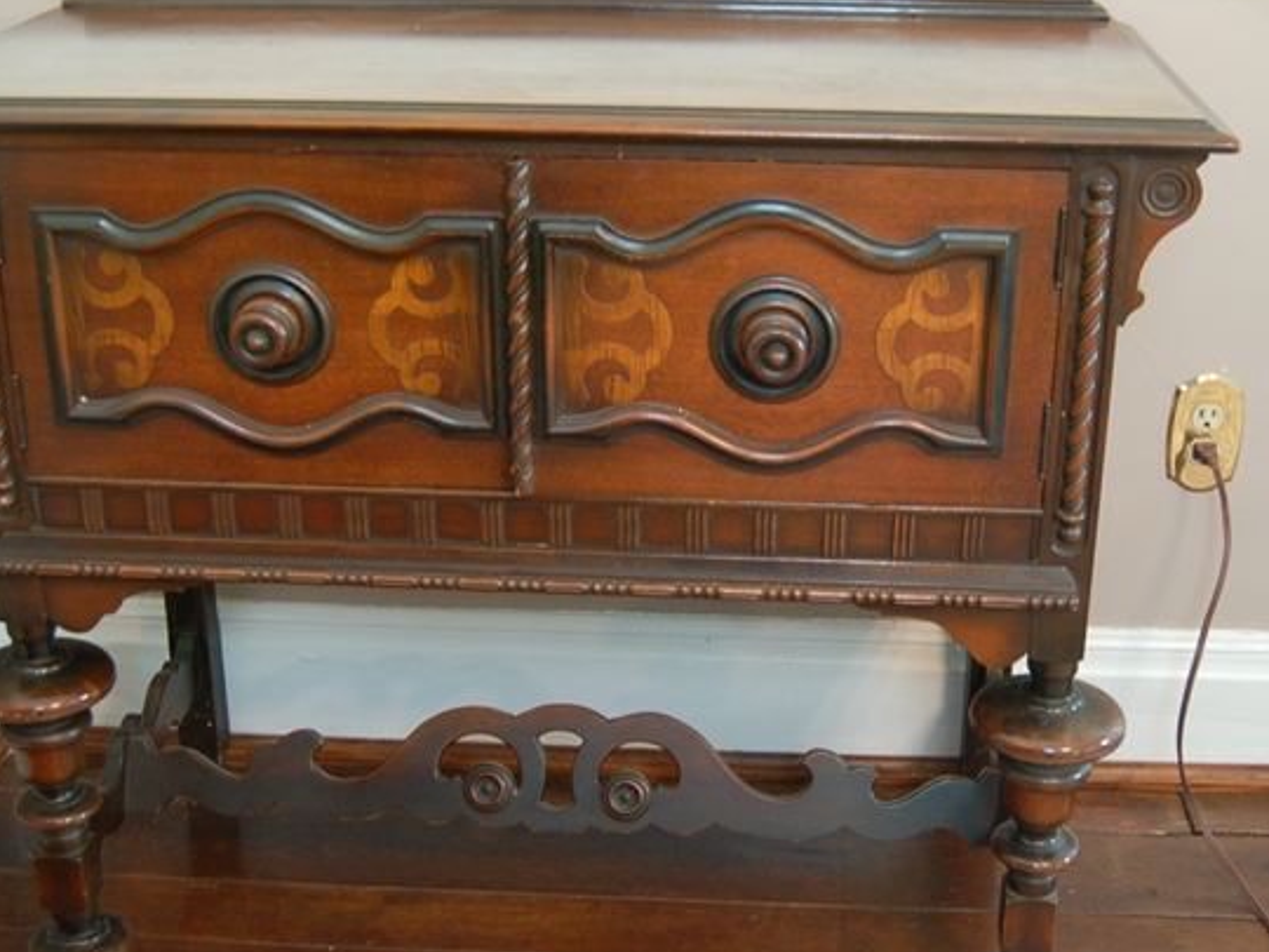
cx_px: 674
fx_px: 1943
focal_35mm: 53
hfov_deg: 36.2
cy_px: 454
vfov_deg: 27.5
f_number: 3.8
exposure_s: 1/13
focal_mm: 22
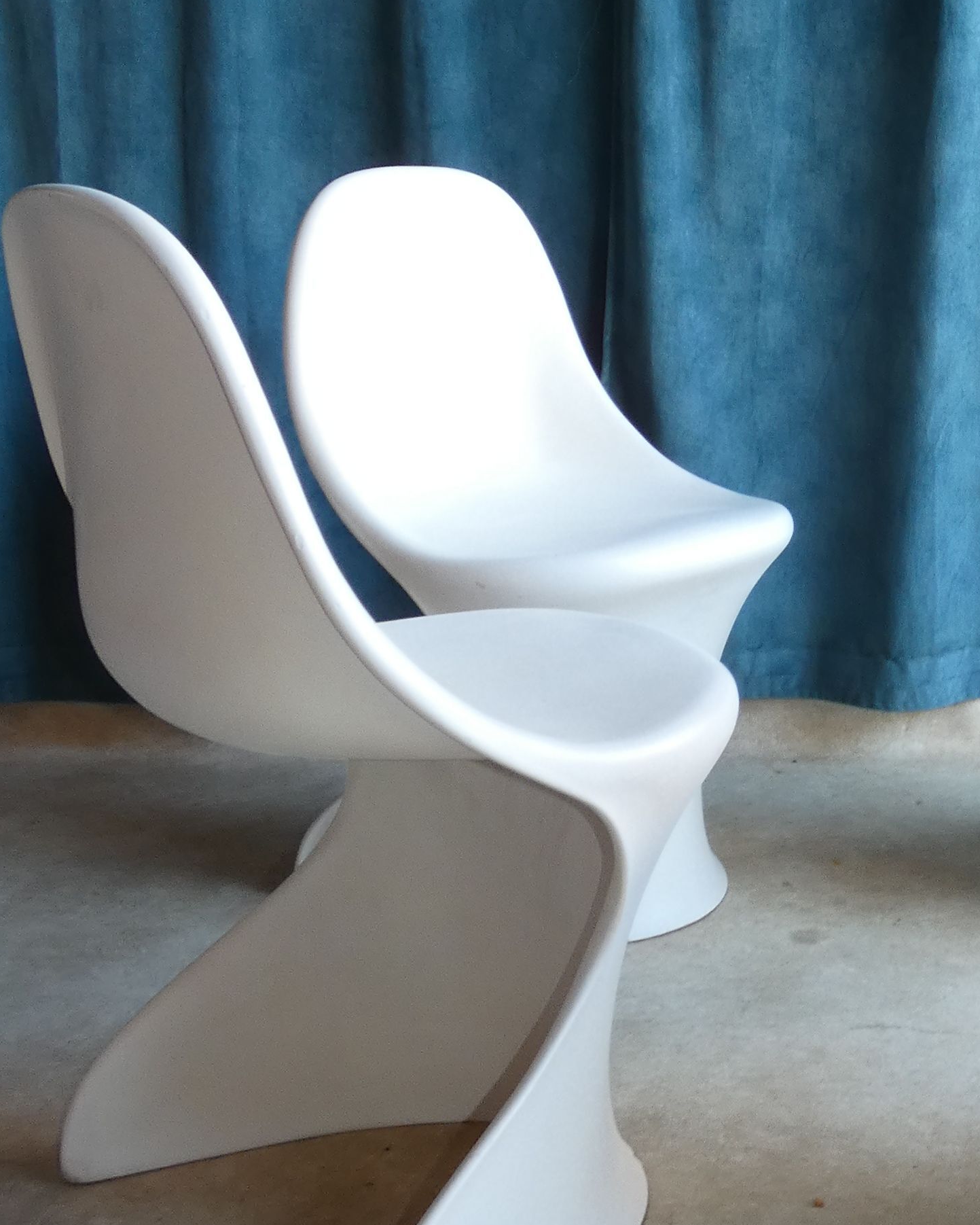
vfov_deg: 35.0
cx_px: 810
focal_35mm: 53
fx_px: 1921
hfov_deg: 27.9
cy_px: 409
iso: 80
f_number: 2.8
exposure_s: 1/40
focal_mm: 3.6
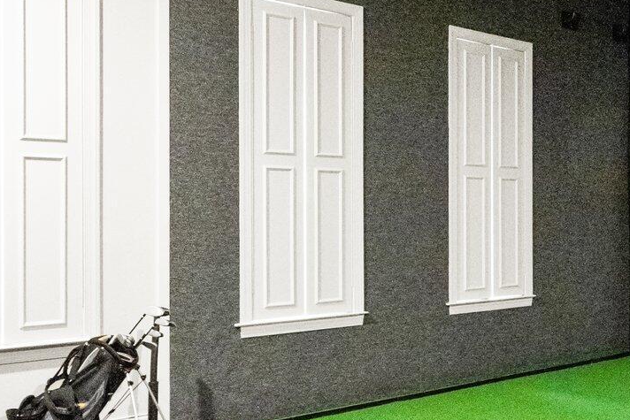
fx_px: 805
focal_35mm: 46
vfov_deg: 29.3
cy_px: 202
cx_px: 585
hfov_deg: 39.2
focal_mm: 16
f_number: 4
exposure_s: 1/15
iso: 12800
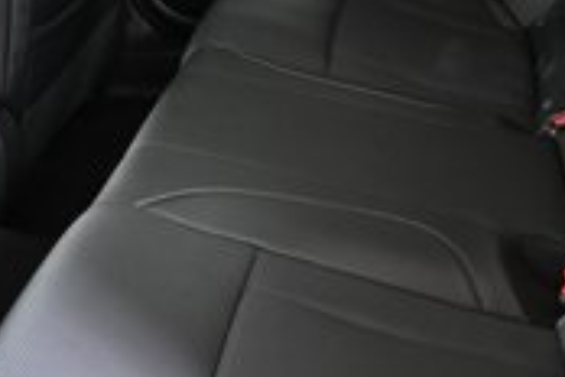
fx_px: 926
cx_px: 373
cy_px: 120
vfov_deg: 22.9
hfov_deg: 33.7
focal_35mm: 59
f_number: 4
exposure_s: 1/30
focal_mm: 16
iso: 6400
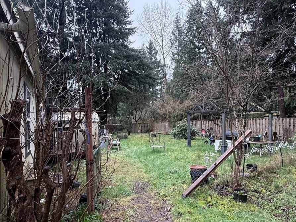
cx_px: 179
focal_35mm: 22
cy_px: 118
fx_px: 188
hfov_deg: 75.5
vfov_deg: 61.0
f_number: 2.2
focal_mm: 2.22
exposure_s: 1/99
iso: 100
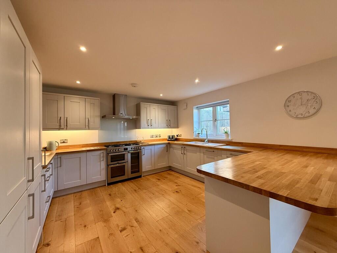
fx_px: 136
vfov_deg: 85.7
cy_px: 126
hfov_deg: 102.1
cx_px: 168
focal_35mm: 14
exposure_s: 1/100
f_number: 2.2
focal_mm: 2.22
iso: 250
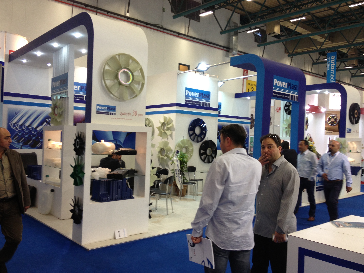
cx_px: 182
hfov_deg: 52.6
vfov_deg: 40.7
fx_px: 368
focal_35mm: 35
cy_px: 136
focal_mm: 4.28
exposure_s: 1/40
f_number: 2.4
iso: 50
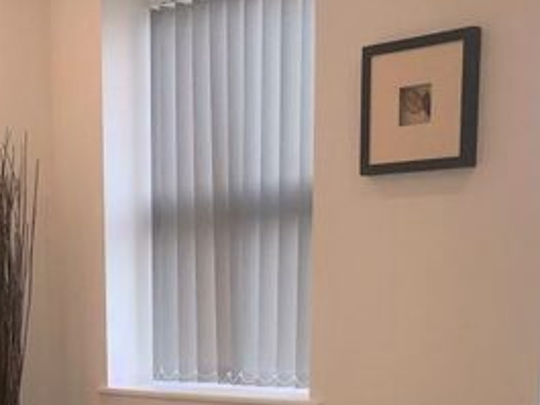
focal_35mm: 74
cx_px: 128
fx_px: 1155
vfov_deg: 18.5
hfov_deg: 26.0
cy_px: 530
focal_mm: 3.99
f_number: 1.8
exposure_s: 1/113
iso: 20
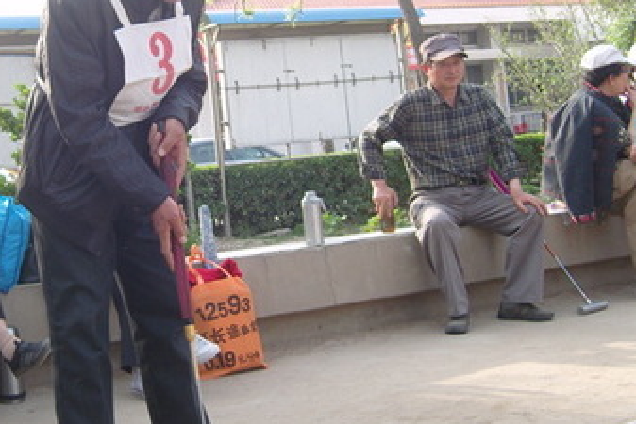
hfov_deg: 31.5
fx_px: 1113
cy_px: 162
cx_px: 181
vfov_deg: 21.6
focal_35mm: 63
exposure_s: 1/250
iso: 100
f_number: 2.8
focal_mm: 7.3
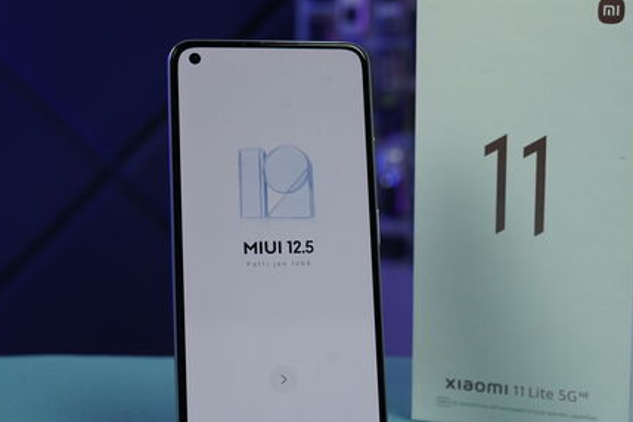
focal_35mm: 73
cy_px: 260
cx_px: 367
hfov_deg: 27.7
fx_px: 1283
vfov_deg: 18.6
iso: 1000
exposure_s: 1/125
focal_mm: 51
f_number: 7.1
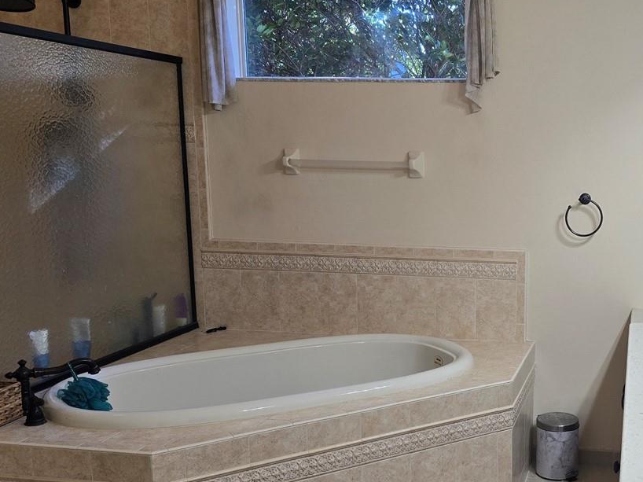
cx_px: 522
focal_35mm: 45
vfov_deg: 32.1
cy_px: 274
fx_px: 836
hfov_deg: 40.2
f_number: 1.7
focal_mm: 6.3
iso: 100
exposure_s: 1/120
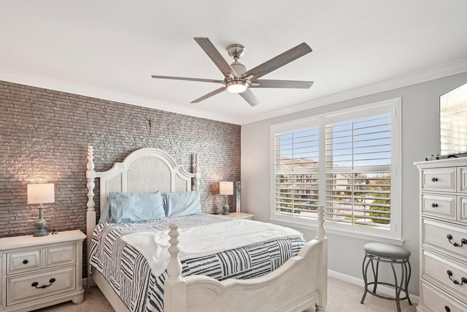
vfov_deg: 64.3
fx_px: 246
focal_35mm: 19
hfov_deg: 86.9
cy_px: 177
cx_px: 231
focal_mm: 16
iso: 400
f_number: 8
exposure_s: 1/30
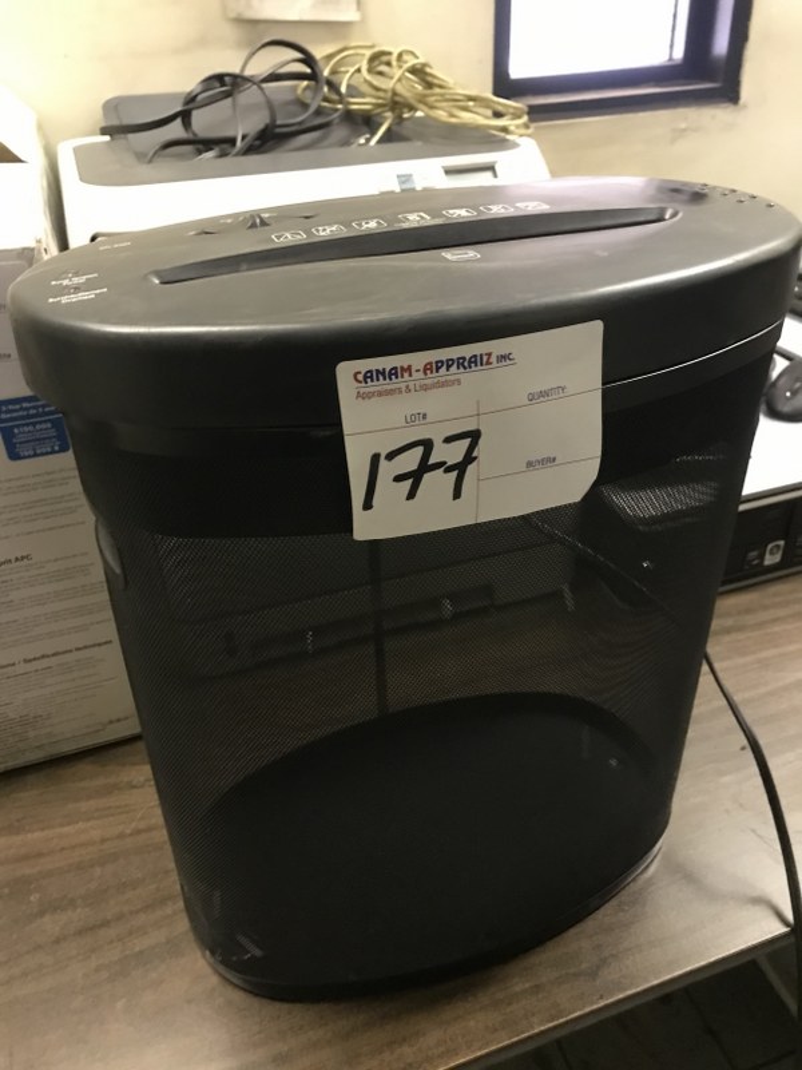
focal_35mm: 28
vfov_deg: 63.4
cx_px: 401
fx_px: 865
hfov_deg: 49.7
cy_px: 535
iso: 100
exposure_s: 1/5
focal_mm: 3.99
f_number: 1.8
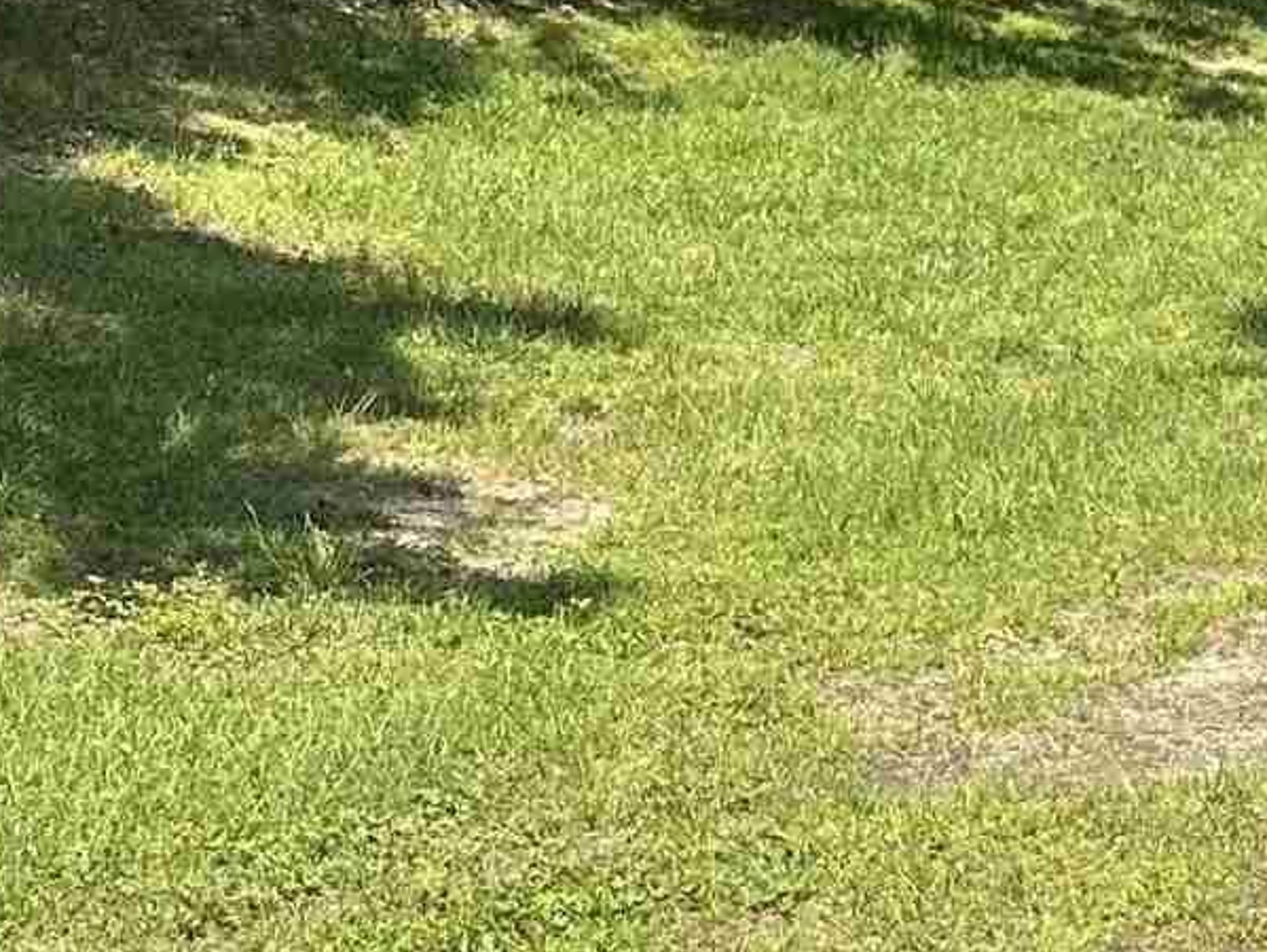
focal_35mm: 123
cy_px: -569
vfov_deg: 11.5
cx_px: 1020
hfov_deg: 15.9
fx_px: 4505
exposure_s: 1/1779
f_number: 1.78
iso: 80
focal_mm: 6.86
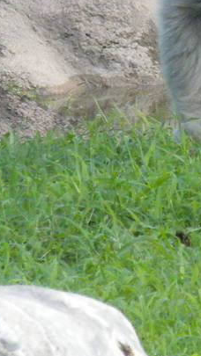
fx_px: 9706
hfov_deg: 1.2
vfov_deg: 2.1
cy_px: 11
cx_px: 205
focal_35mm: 1025
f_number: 5.2
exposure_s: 1/500
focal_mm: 42.1
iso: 342
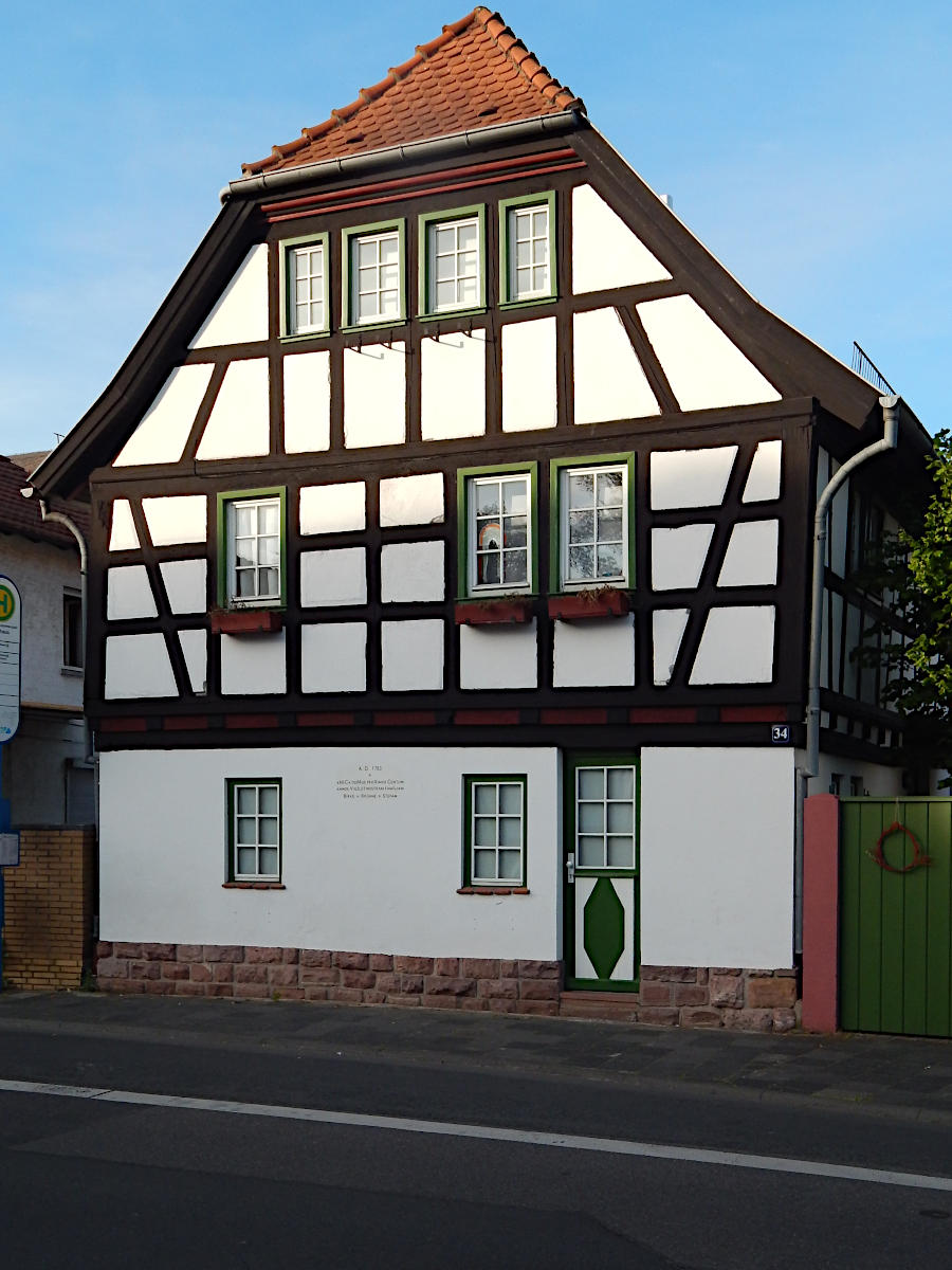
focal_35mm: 31
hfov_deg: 45.4
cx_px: 476
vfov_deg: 58.4
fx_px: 1137
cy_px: 635
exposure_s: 1/640
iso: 125
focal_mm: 5.6
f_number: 3.2
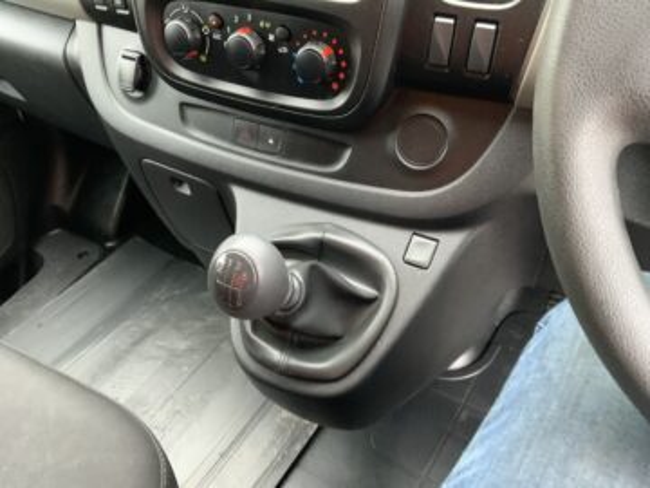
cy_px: 244
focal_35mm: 29
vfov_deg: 48.2
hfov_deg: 61.7
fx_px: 545
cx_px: 325
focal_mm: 3
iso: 320
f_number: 1.8
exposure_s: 1/40
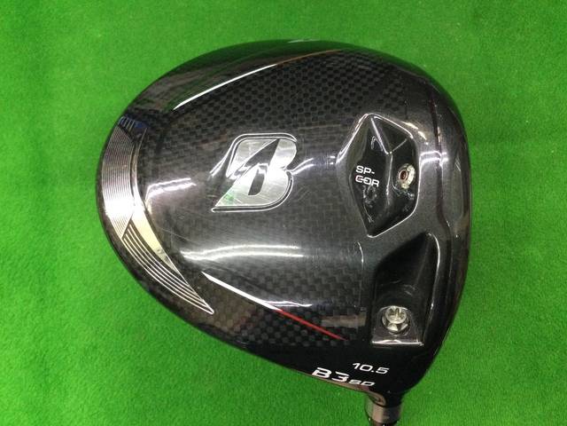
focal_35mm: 31
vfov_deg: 45.4
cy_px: 213
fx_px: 508
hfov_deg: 58.4
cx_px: 284
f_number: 2.4
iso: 160
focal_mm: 3.3
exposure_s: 1/30
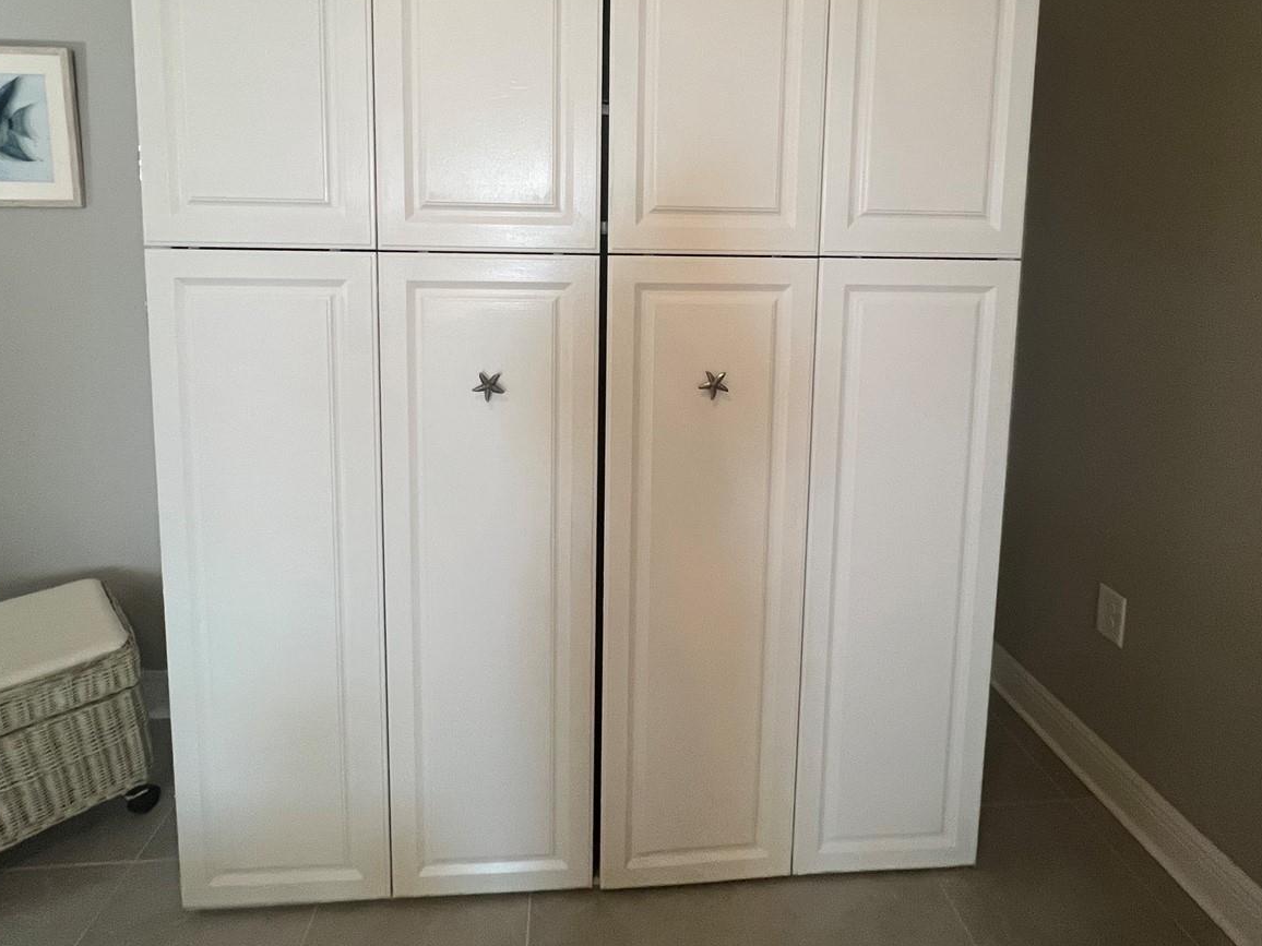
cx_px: 632
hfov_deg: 87.8
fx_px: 656
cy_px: 310
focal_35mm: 18
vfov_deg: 69.4
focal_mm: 1.57
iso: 250
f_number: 1.8
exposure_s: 1/60
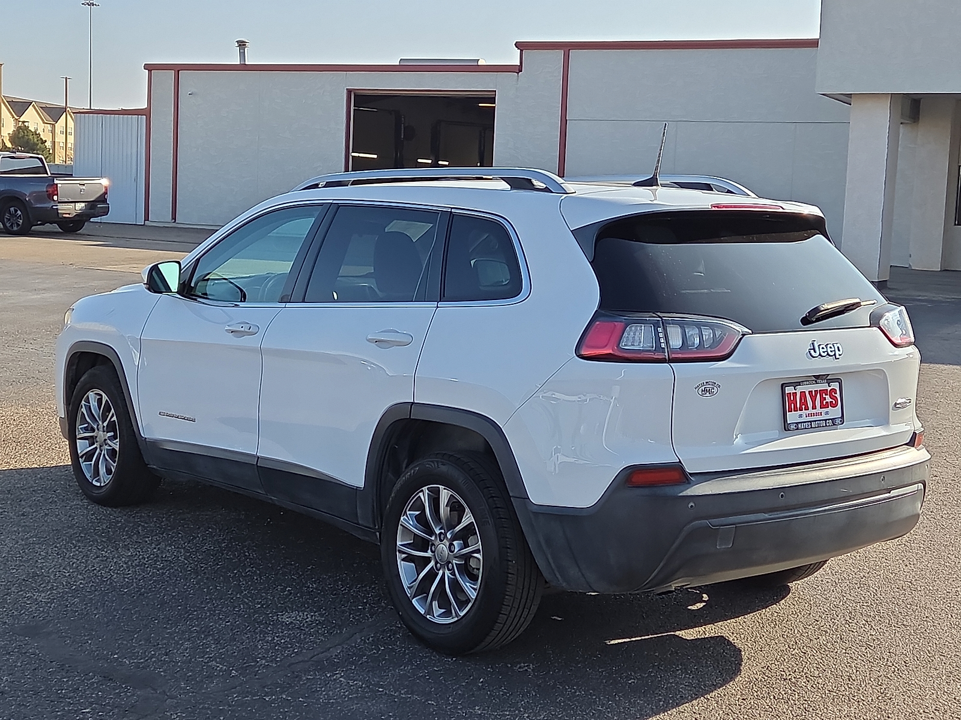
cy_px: 360
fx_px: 1471
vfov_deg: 27.5
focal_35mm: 53
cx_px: 480
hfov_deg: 36.2
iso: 25
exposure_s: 1/1111
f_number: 1.8
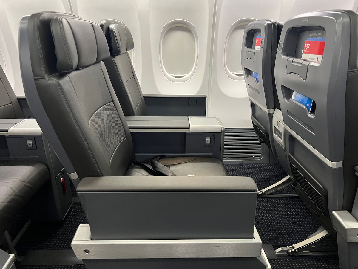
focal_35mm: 26
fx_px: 269
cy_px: 134
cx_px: 179
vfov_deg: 53.1
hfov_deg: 67.3
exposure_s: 1/50
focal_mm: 5.7
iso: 500
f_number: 1.5
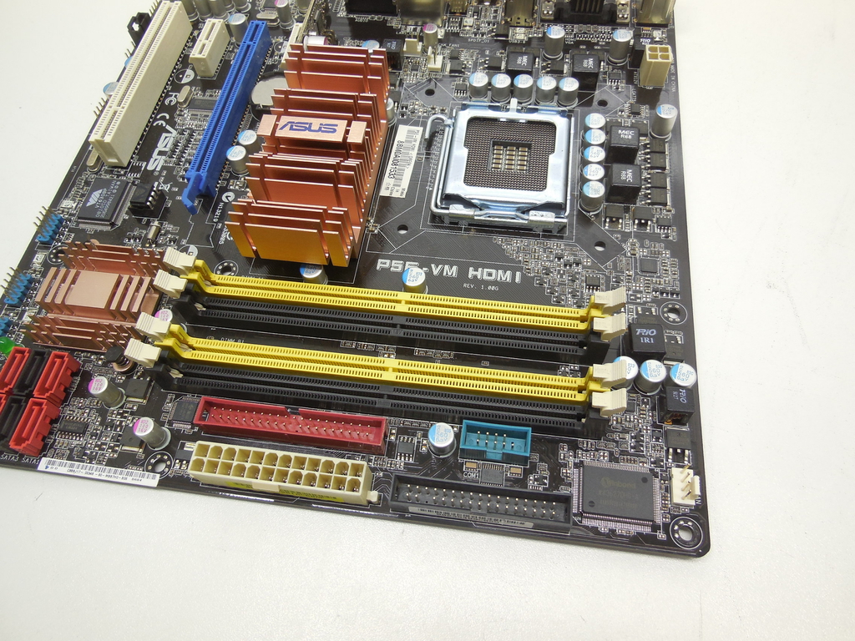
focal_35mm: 25
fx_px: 617
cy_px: 320
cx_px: 428
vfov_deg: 54.9
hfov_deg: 69.4
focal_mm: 4.5
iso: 125
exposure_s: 1/100
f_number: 3.1
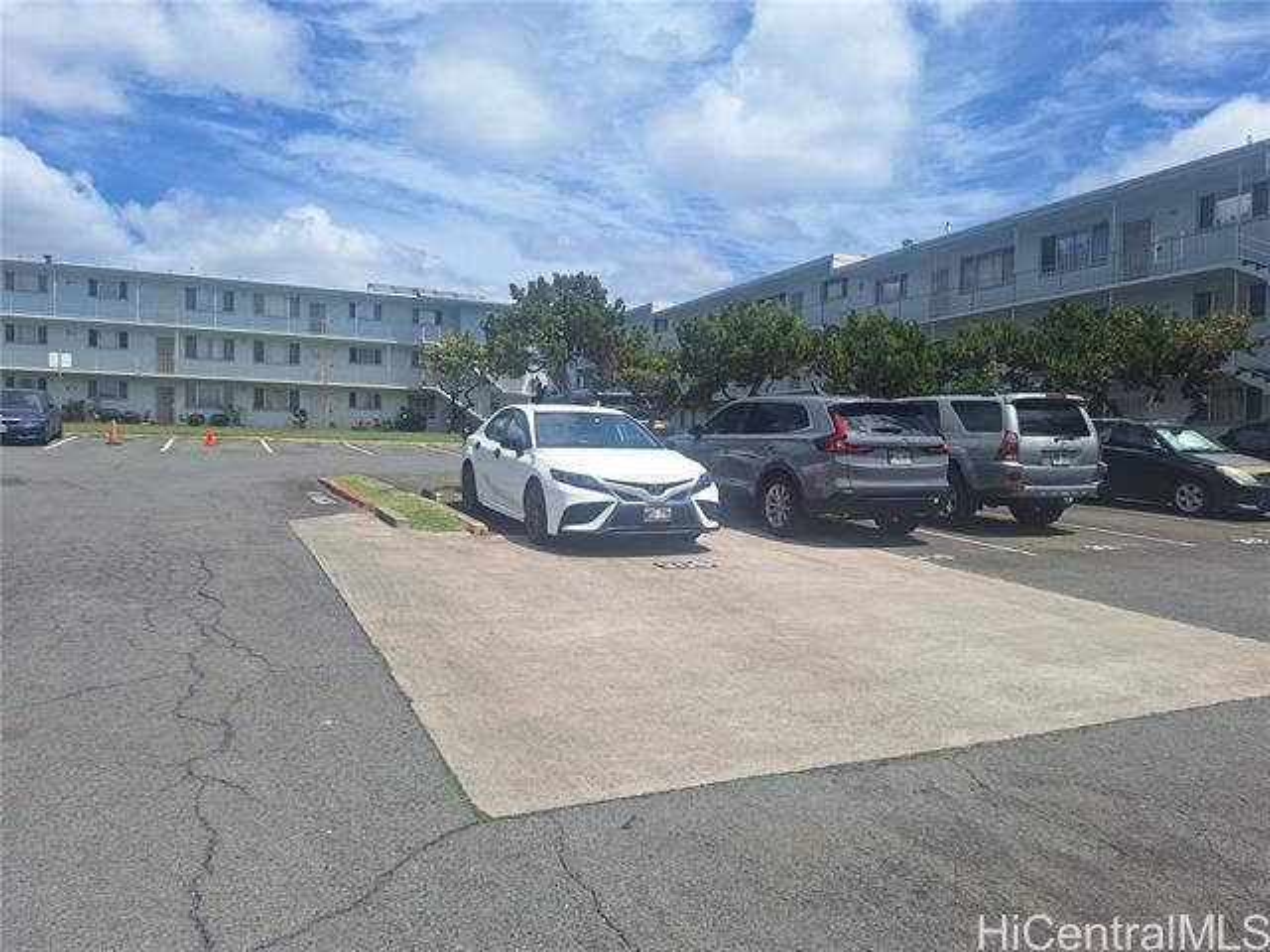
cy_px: 476
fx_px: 844
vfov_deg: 58.9
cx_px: 635
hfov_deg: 73.9
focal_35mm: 23
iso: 40
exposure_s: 1/4000
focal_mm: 5.54
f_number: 1.8
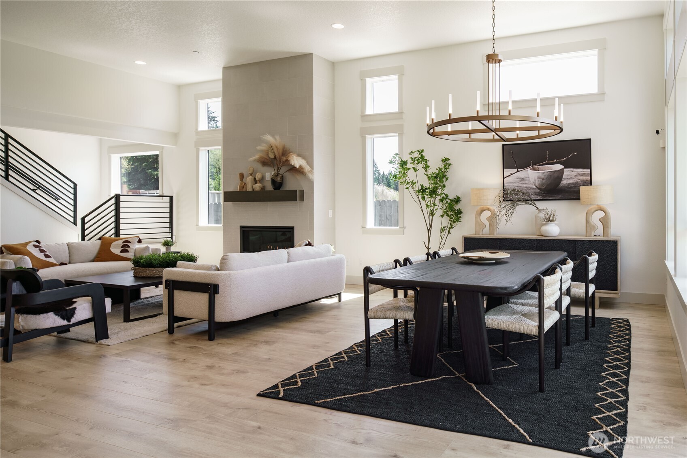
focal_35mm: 24
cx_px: 344
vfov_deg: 53.1
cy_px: 229
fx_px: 458
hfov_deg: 73.7
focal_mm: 24
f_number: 8
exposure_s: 1/40
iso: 200
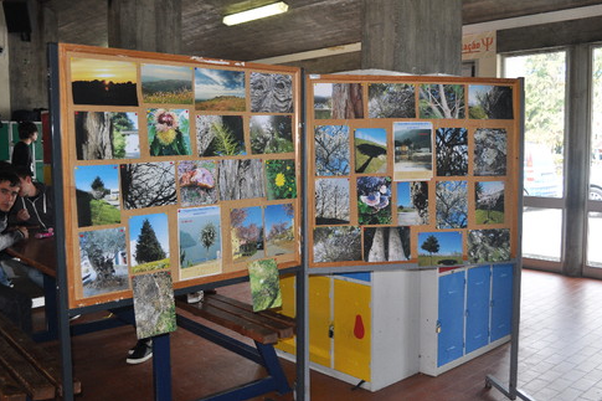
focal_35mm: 34
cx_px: 307
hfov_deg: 55.8
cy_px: 196
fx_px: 568
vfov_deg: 38.9
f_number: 4
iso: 500
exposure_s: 1/125
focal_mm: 22
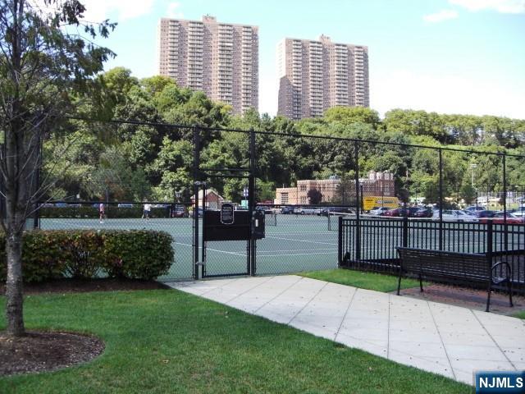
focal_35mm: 38
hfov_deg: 49.0
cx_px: 262
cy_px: 197
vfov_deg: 37.7
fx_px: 576
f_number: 2.7
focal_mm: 6.2
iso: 64
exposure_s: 1/320
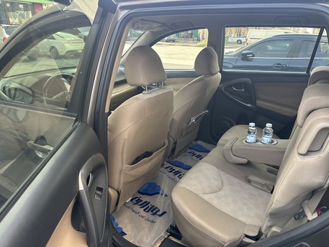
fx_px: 228
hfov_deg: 71.6
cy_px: 124
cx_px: 164
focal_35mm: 24
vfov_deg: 56.8
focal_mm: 6.86
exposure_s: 1/169
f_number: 1.78
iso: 80
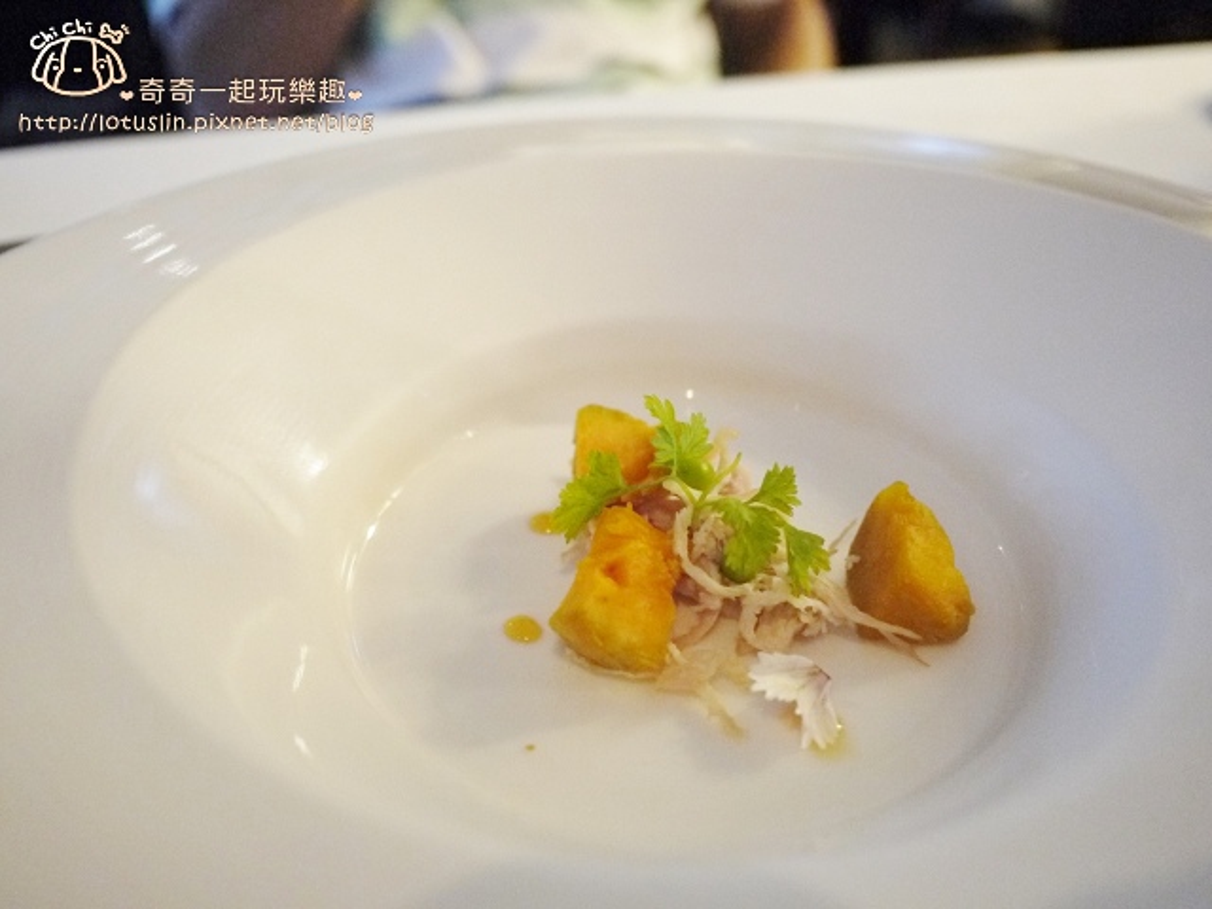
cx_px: 606
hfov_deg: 63.4
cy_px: 454
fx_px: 980
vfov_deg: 49.7
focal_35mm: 28
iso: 800
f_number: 2.5
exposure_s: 1/25
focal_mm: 14
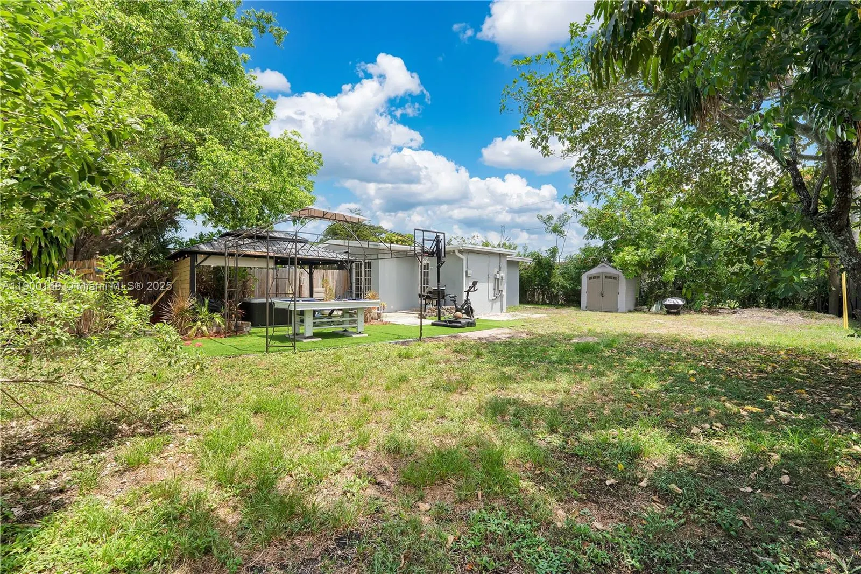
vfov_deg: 81.2
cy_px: 287
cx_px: 430
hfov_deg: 104.3
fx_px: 335
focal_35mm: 14
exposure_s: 1/125
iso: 100
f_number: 9
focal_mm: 14
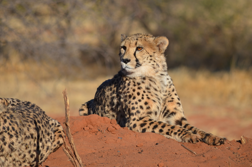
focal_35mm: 450
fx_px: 3144
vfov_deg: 3.0
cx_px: 126
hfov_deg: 4.6
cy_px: 84
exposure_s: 1/800
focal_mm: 300
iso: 200
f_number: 7.1
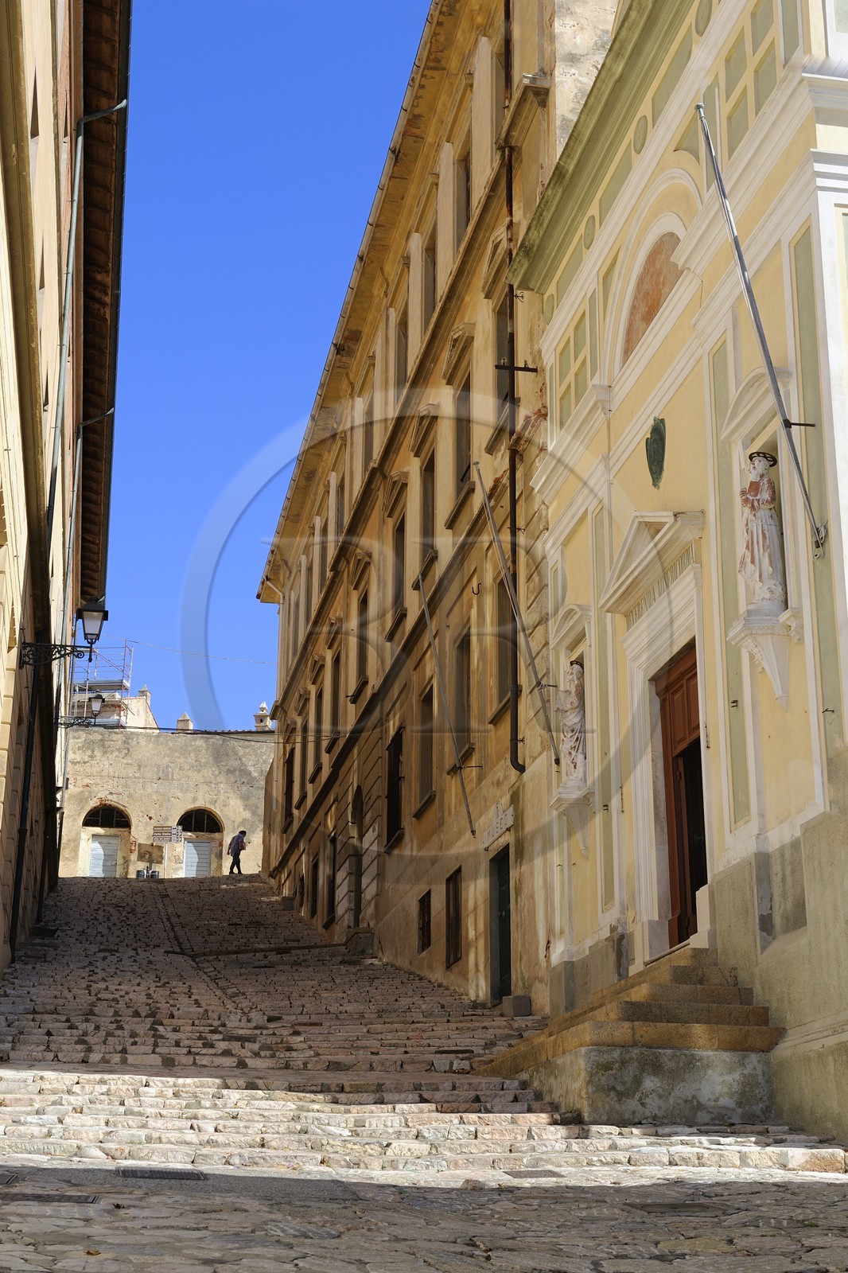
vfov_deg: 41.1
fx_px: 1697
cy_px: 636
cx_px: 424
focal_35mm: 48
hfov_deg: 28.1
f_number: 10
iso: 200
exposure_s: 1/200
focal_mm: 48
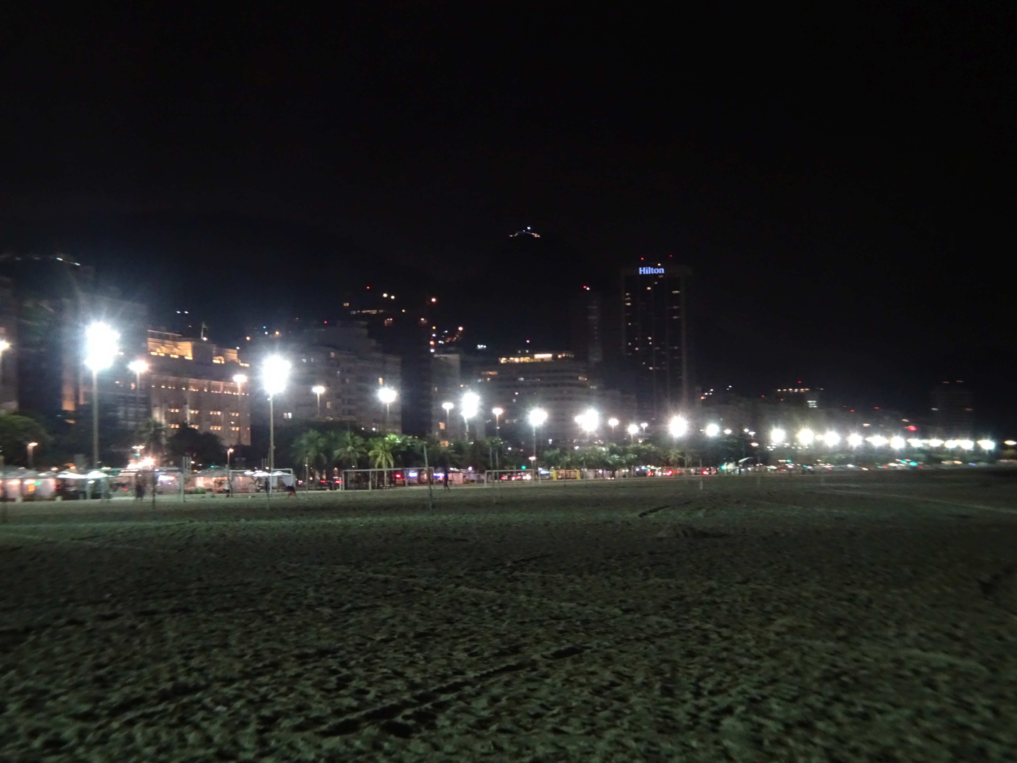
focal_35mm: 68
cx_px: 508
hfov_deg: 28.6
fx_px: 1998
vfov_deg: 21.6
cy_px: 382
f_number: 4.5
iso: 1000
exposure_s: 1/10
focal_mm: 11.66
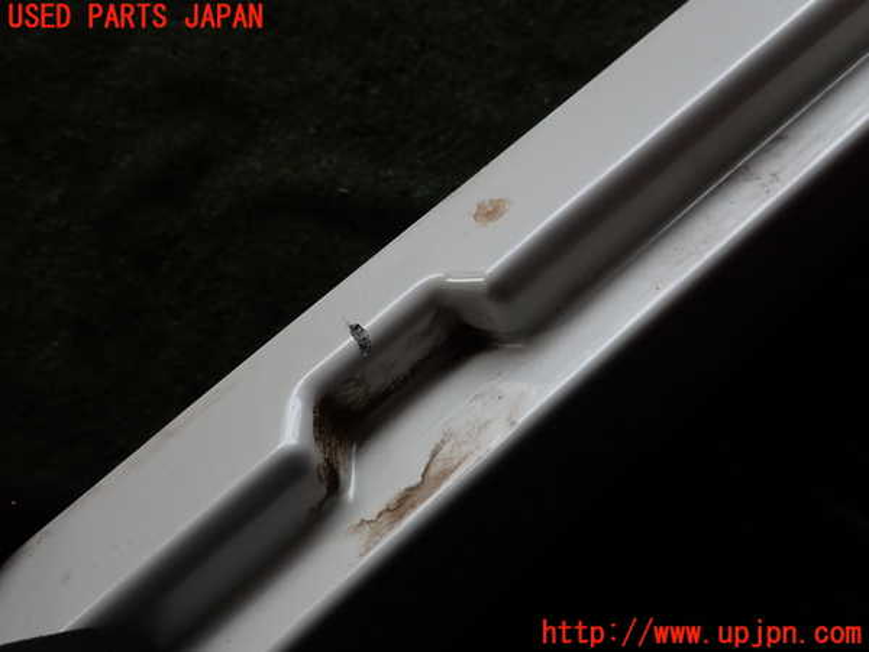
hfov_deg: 69.4
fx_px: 628
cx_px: 434
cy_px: 326
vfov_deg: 54.9
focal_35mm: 25
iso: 100
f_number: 2.8
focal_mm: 4.5
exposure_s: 1/160
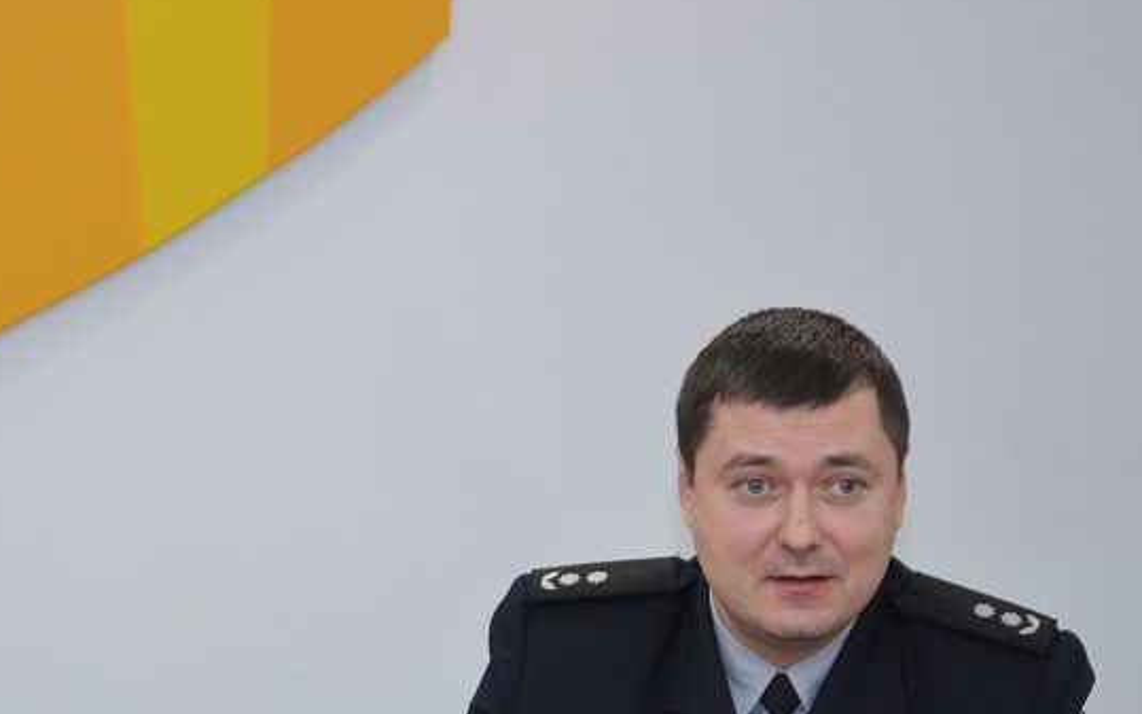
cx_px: 239
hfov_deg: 12.4
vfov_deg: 7.8
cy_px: 602
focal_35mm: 168
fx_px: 5229
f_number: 5
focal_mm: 58
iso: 800
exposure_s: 1/250
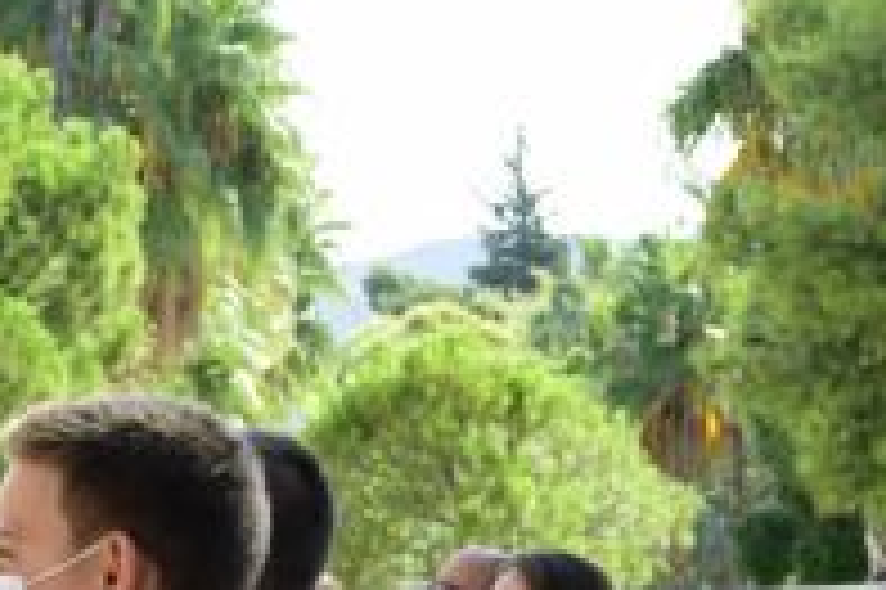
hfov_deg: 9.3
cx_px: 747
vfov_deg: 6.2
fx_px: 5401
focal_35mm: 220
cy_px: 696
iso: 160
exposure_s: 1/160
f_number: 6.3
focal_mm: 45
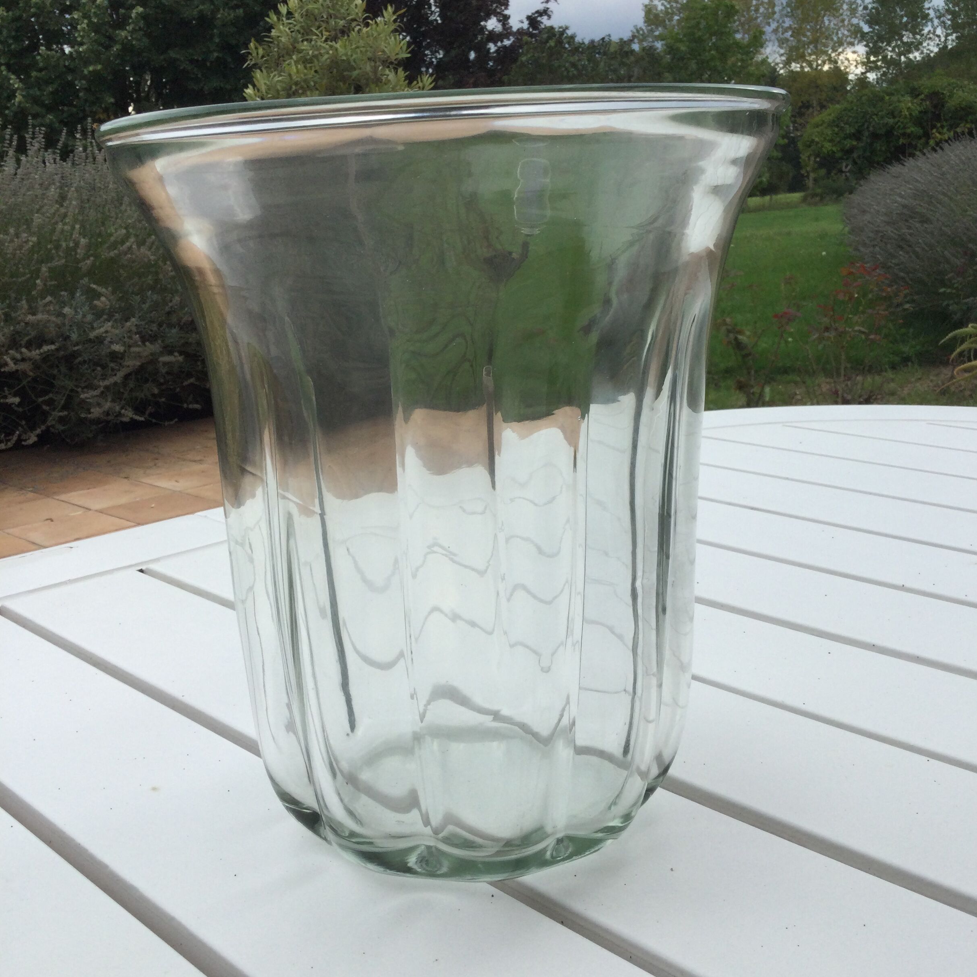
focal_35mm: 37
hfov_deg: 44.9
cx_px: 494
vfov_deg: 44.9
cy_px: 440
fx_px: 1181
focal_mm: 3.3
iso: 25
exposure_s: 1/679
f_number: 2.4
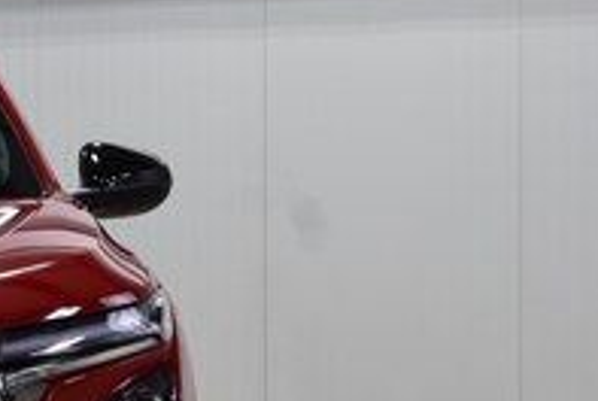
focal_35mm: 214
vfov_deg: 6.4
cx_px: -304
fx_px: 3560
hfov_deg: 9.3
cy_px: 281
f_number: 8
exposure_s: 1/60
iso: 1400
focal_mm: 44
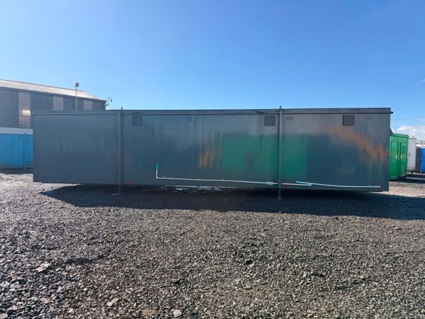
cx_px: 212
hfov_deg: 71.6
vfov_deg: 56.8
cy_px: 160
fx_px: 295
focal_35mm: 24
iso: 100
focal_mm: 6.76
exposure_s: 1/2299
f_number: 1.78
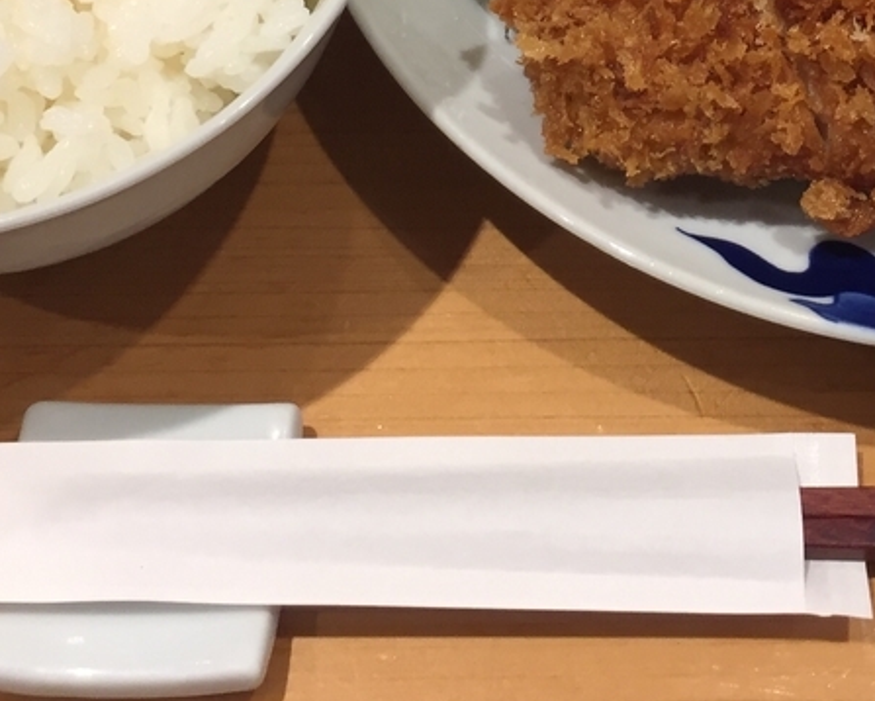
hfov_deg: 24.8
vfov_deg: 19.1
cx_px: 646
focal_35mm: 76
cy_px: -119
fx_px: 1969
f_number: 2.2
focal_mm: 4.15
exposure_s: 1/40
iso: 32
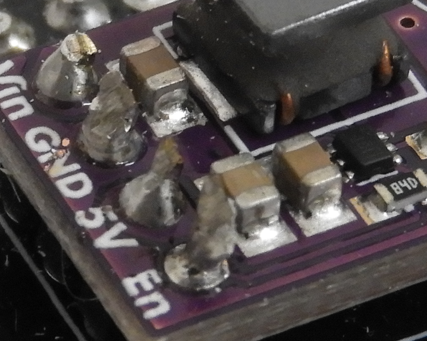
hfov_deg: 4.5
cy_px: 154
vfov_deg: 3.6
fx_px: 5372
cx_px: -13
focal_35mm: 425
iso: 400
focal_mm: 15.2
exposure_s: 1/30
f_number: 4.5
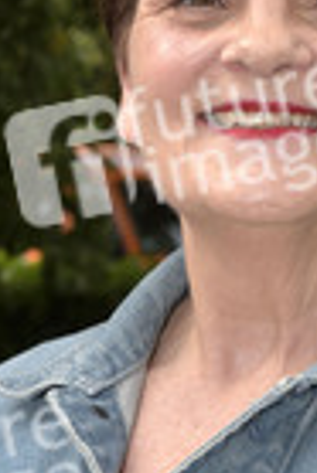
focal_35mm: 161
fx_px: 2121
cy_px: 316
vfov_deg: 12.7
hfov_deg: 8.5
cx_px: 280
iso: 400
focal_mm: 56
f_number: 8
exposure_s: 1/250
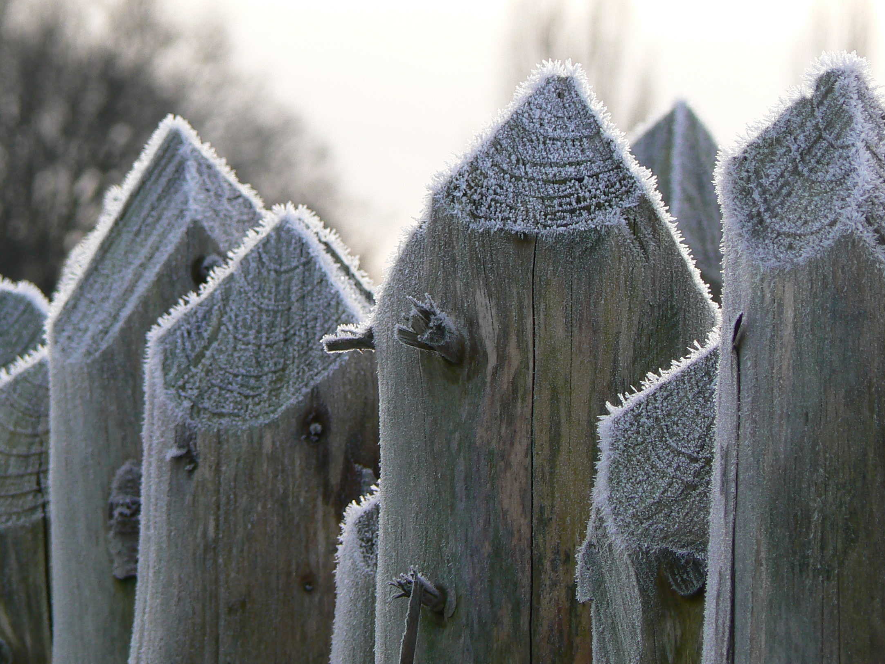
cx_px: 452
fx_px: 7874
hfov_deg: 6.4
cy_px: 354
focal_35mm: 308
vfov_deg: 4.8
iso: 80
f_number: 5.6
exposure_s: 1/160
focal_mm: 39.5
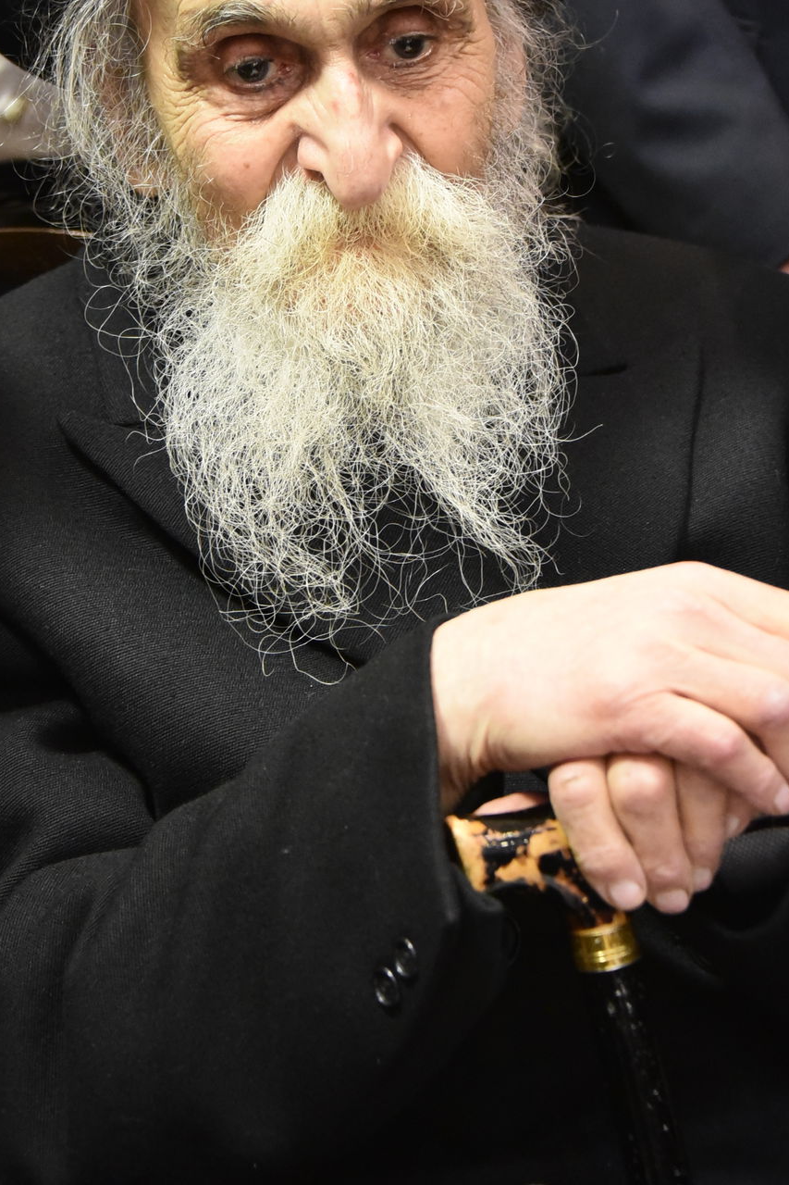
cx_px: 340
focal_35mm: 128
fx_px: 4209
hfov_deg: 10.7
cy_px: 291
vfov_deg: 15.9
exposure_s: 1/30
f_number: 5
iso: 6400
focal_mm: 78
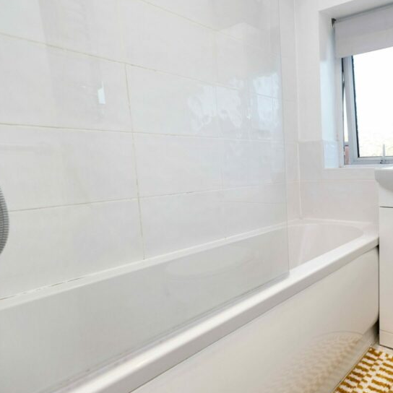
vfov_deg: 65.0
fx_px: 308
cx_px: 328
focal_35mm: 24
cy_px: 195
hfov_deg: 58.7
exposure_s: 1/60
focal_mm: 10
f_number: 4
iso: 200
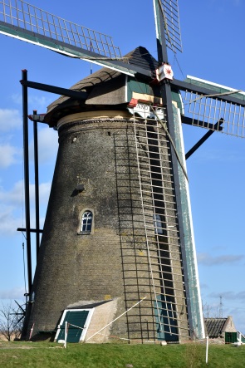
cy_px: 184
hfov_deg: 18.9
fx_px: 736
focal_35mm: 72
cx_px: 122
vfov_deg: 28.1
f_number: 8
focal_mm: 48
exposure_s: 1/1000
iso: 200
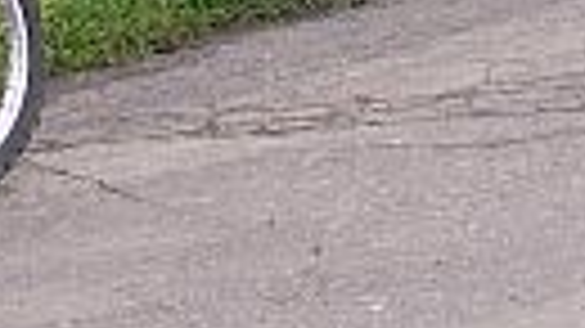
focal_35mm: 150
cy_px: -445
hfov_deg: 14.3
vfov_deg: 7.6
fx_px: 2326
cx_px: 472
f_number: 3.5
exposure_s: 1/100
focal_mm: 7.2
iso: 50
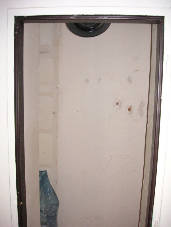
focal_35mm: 37
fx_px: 244
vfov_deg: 50.1
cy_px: 114
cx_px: 86
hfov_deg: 38.7
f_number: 2.8
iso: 160
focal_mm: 6.1
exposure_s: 1/45
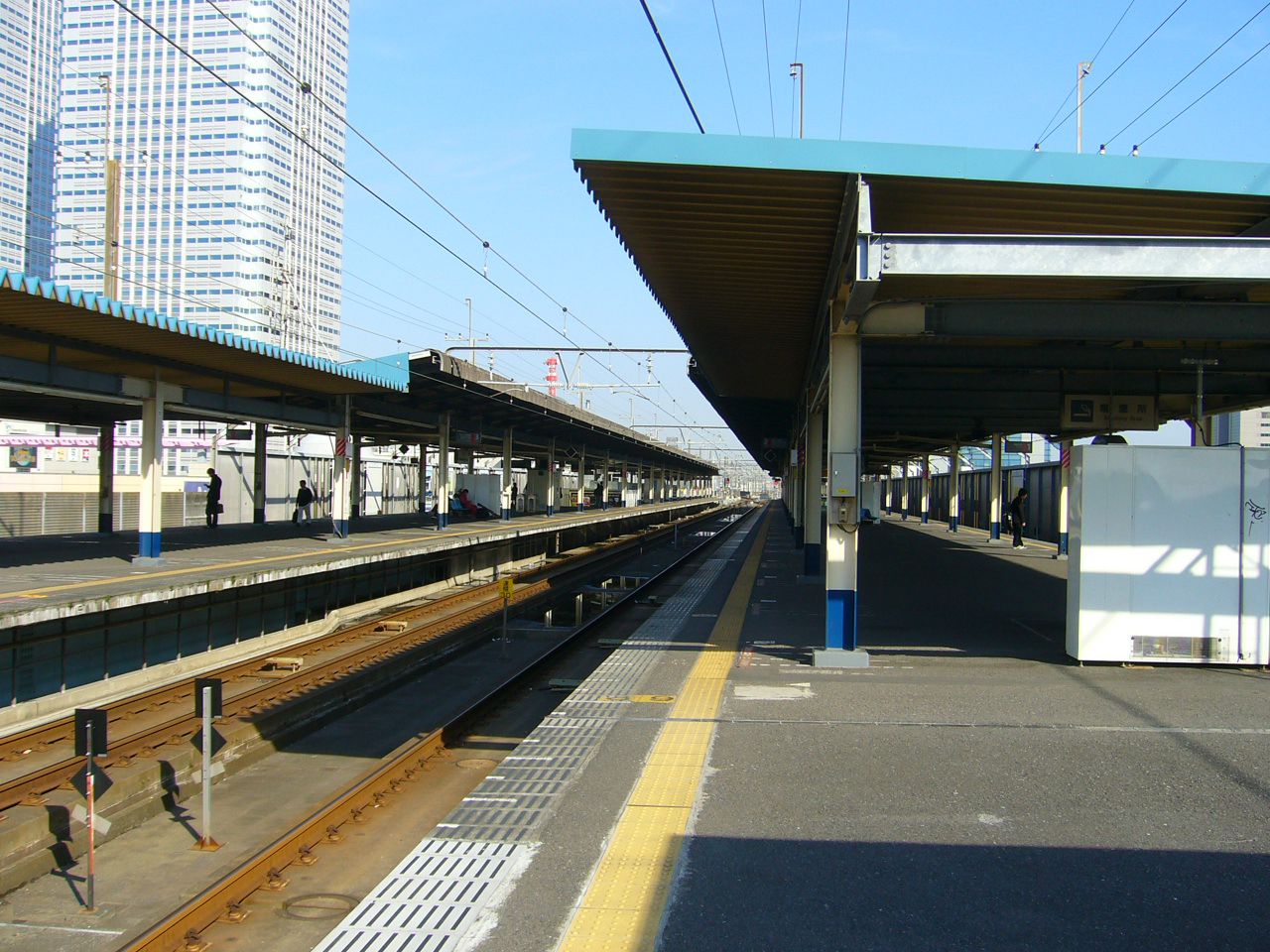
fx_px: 1284
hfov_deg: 52.6
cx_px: 635
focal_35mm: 35
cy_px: 476
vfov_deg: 40.7
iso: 80
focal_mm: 5.8
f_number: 5.6
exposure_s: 1/200
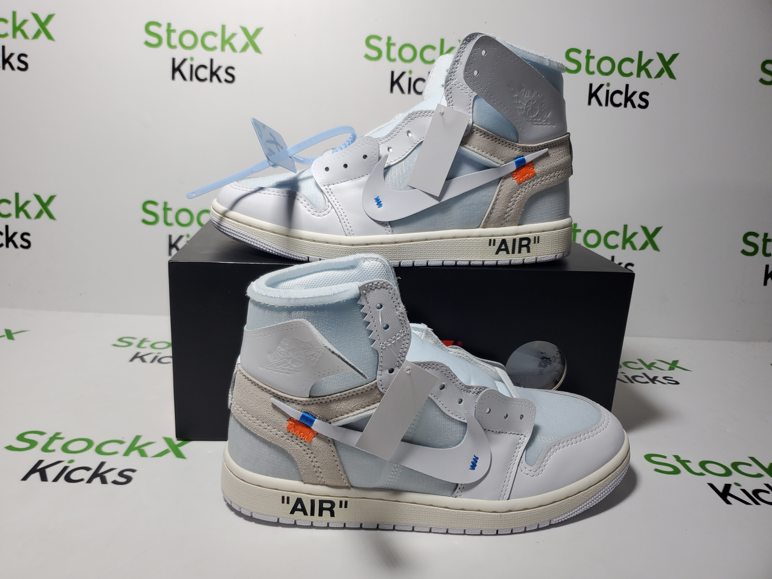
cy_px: 290
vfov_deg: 53.1
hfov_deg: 67.3
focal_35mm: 26
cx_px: 386
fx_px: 580
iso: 50
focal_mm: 4.3
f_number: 1.5
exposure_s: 1/528
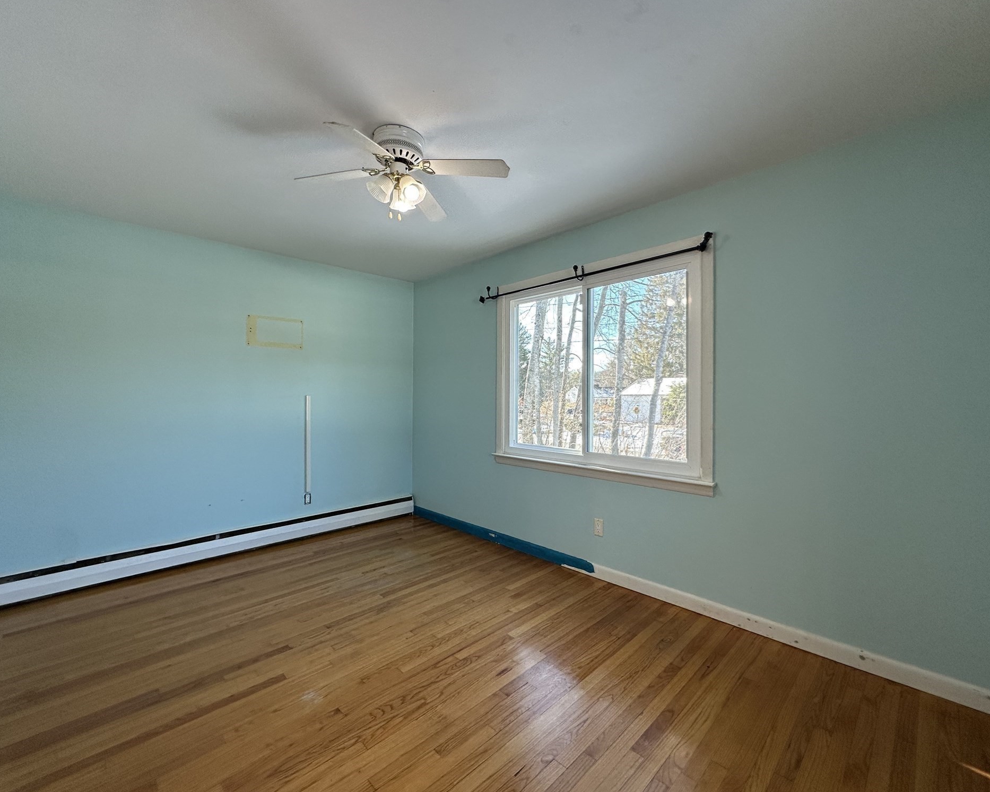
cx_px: 531
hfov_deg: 96.6
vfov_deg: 84.0
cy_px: 393
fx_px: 440
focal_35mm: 15
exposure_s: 1/120
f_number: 2.2
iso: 100
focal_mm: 2.22
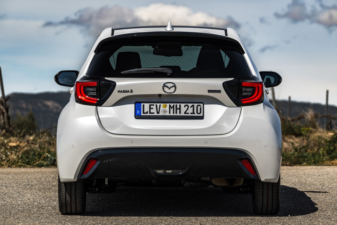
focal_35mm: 180
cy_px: 112
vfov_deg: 7.6
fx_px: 1685
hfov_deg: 11.4
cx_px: 168
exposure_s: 1/640
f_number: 6.3
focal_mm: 180
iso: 100
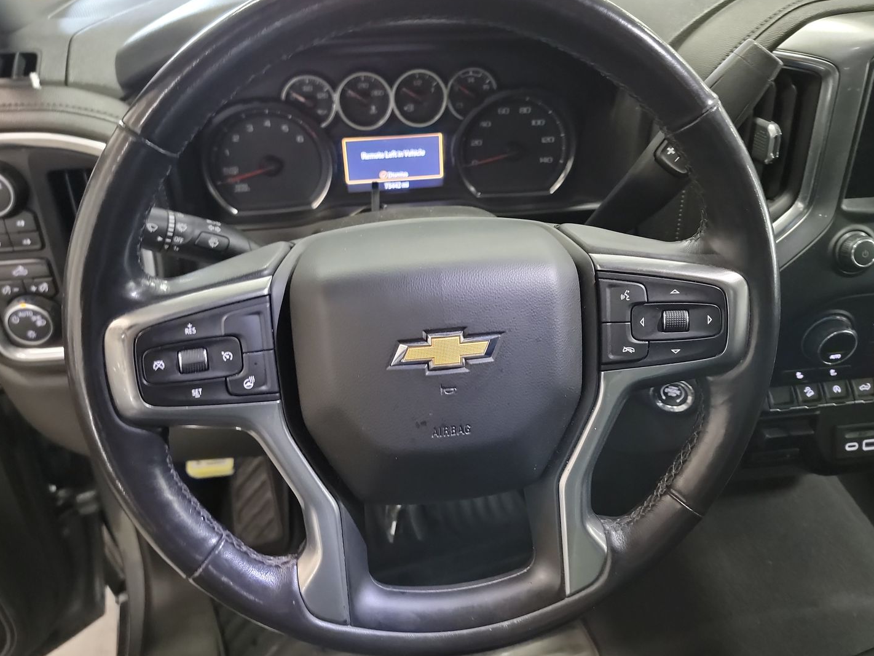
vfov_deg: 51.3
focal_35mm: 27
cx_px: 429
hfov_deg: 65.3
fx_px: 682
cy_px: 302
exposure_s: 1/14
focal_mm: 6.7
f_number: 1.8
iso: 1478
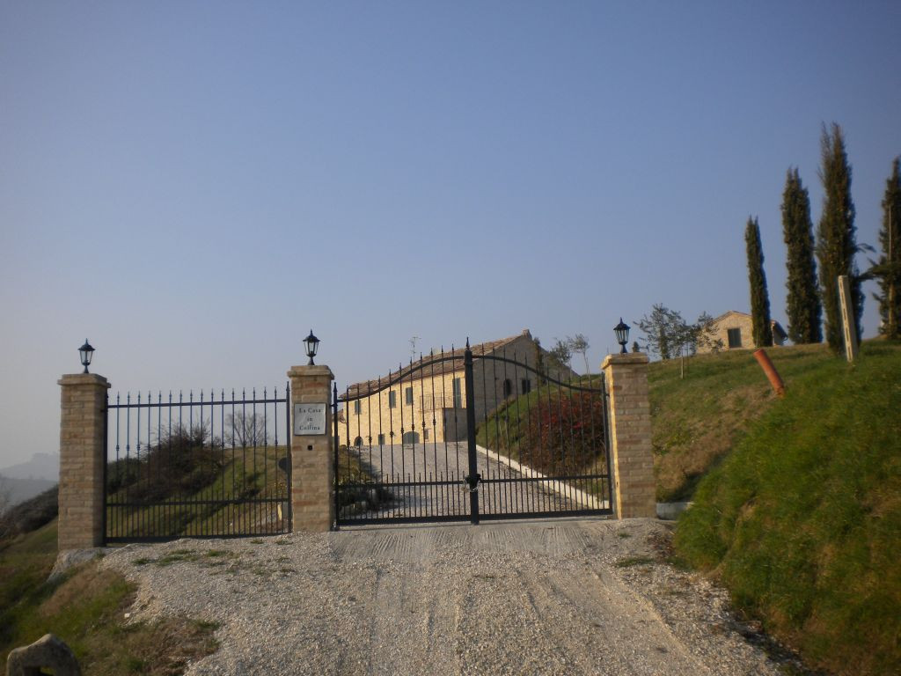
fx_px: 911
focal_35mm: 35
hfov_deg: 52.6
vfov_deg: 40.7
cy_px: 338
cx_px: 450
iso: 80
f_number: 4.6
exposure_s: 1/730
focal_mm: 6.3
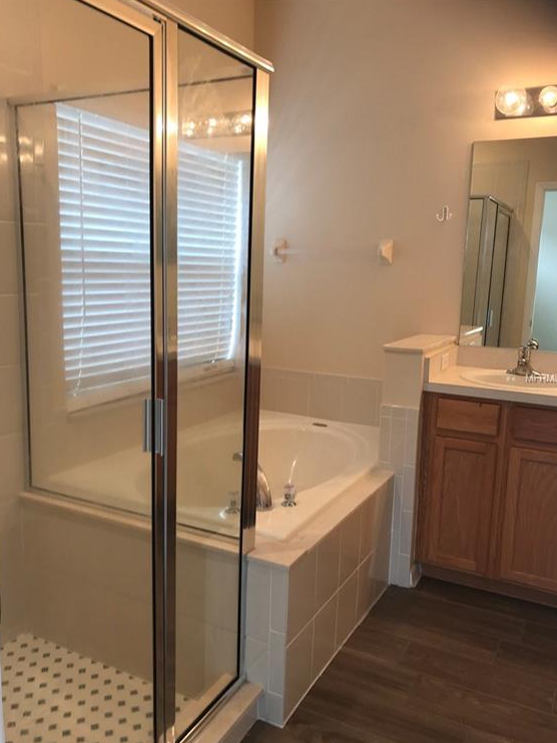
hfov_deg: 48.2
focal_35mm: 29
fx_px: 623
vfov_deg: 61.7
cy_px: 379
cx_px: 283
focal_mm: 3.99
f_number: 1.8
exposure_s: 1/30
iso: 20
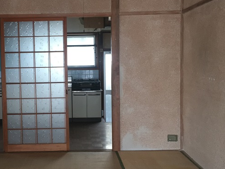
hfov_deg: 39.2
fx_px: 312
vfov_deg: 30.3
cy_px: 81
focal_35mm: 48
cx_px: 74
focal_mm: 4.15
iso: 80
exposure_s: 1/30
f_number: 2.2
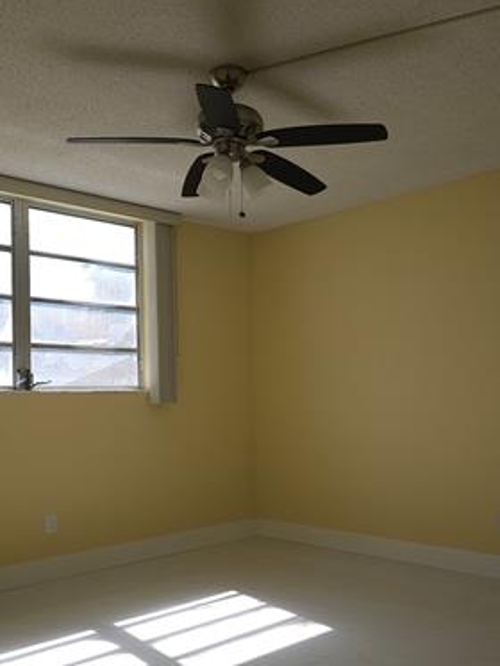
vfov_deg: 49.8
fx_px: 712
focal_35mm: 37
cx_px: 259
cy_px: 404
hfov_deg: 38.7
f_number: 1.7
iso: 12
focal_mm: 6.3
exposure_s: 1/120
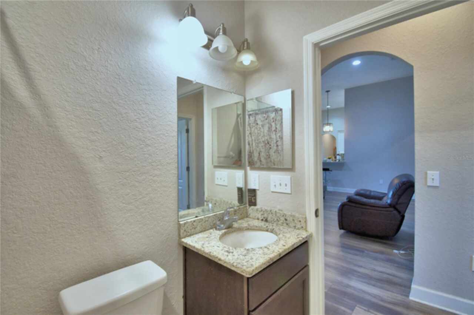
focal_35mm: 15
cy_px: 158
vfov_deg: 77.3
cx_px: 237
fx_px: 197
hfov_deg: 100.4
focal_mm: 10
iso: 450
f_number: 4.5
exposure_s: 1/30
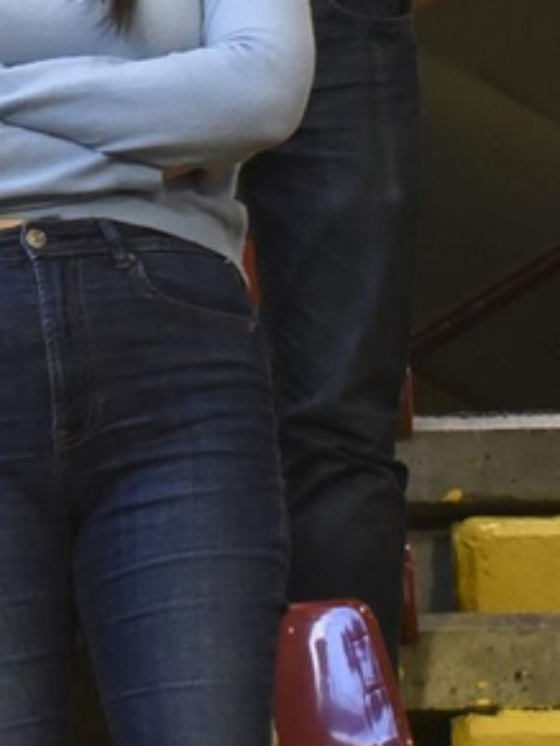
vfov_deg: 4.4
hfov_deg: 3.2
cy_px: 314
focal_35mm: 453
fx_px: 9771
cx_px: -1447
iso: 1800
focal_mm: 86
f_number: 6.3
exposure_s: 1/160
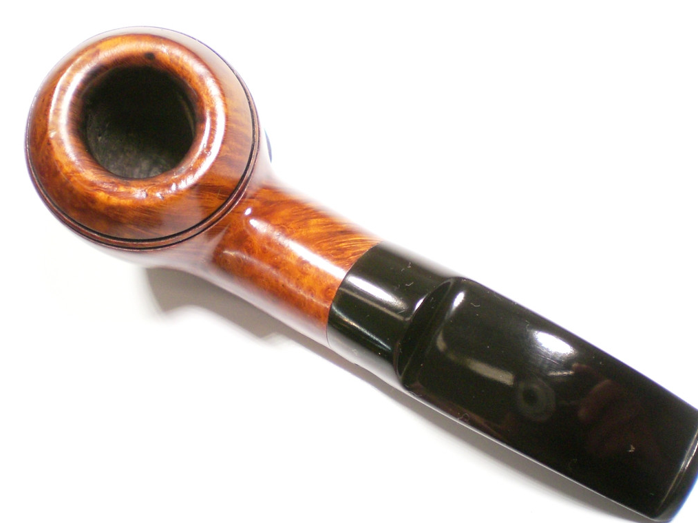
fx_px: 806
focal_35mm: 40
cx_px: 347
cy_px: 254
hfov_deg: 46.8
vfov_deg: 35.9
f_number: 3.1
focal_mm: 6.3
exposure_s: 1/100
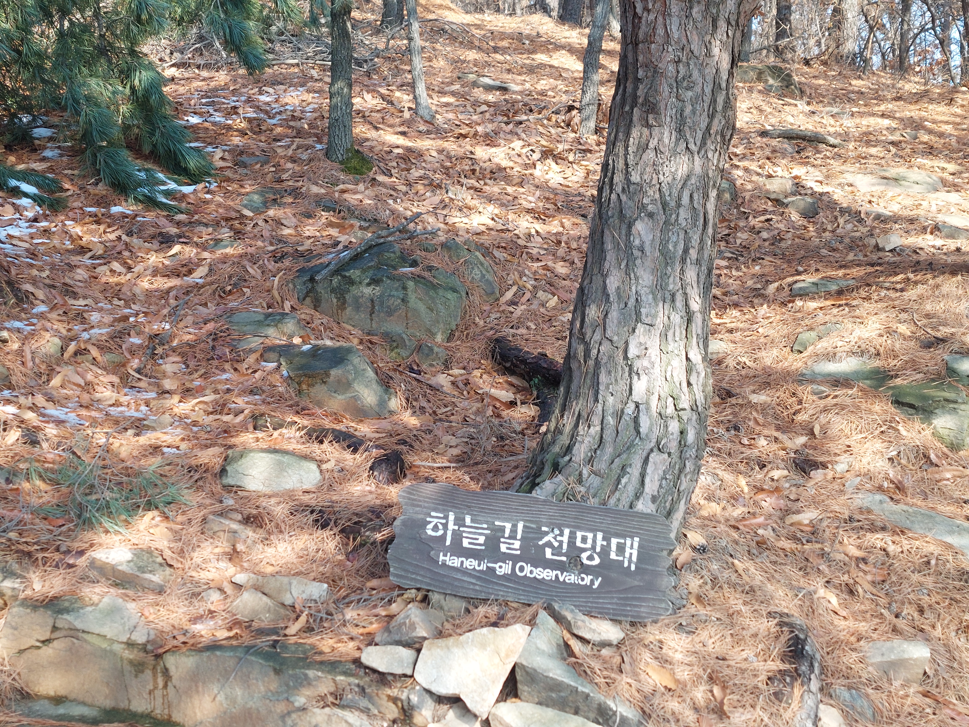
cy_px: 364
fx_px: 700
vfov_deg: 54.9
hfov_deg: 69.4
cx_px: 484
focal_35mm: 25
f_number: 1.8
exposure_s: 1/194
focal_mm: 5.23
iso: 40
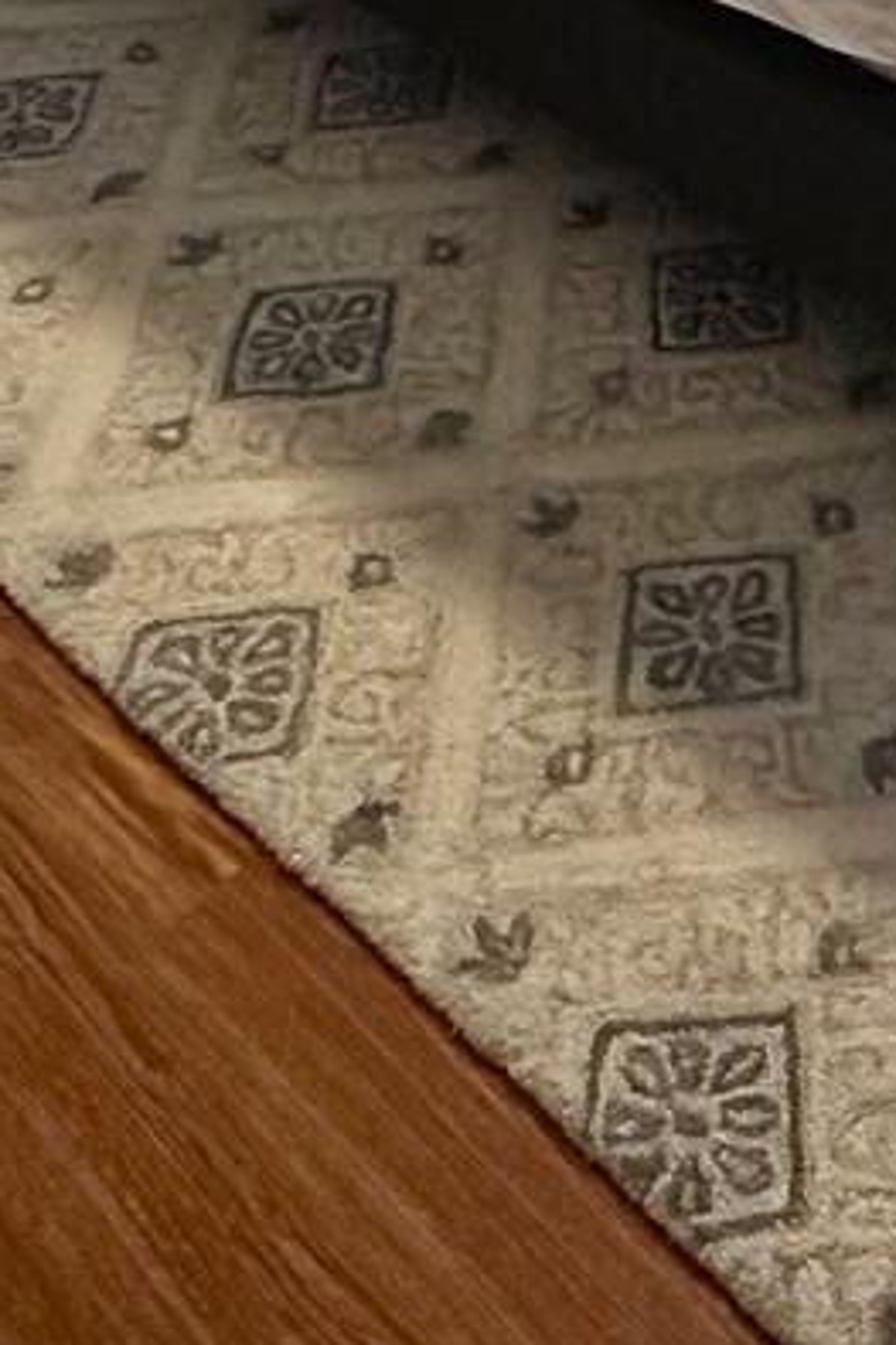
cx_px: 1134
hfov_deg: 21.1
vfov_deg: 25.4
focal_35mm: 59
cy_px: -688
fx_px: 2204
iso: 200
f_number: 2.2
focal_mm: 2.22
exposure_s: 1/60
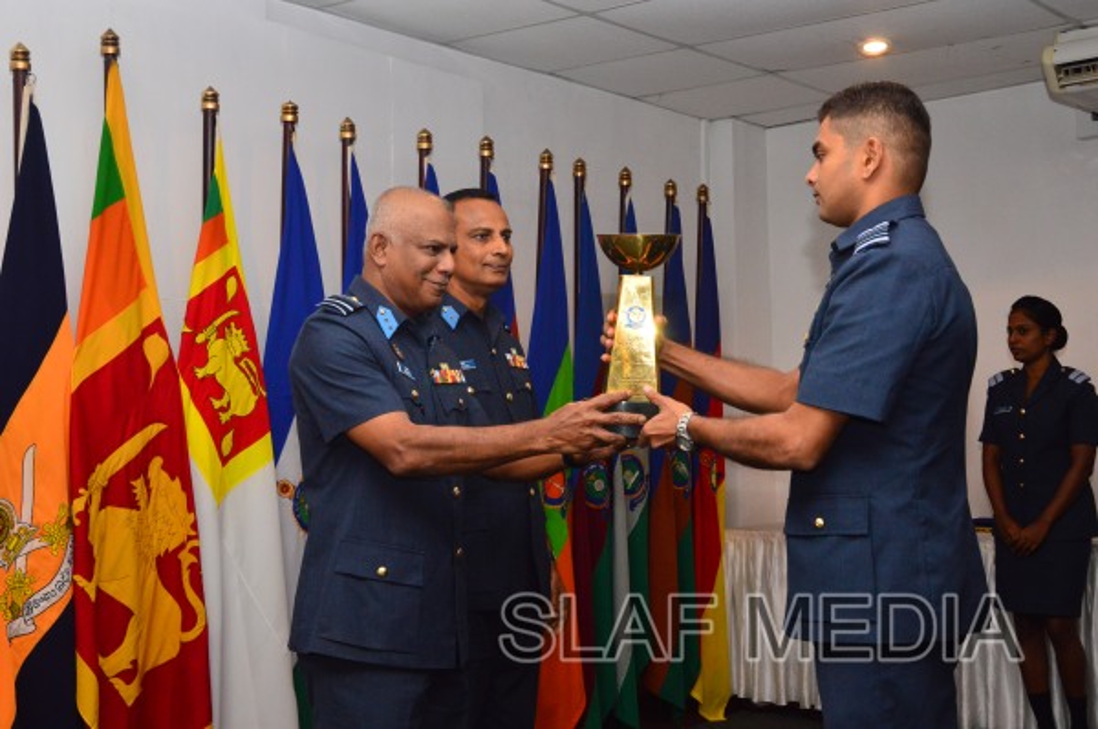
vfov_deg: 29.8
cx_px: 549
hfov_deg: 43.7
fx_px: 1370
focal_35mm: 45
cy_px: 364
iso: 800
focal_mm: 30
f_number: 7.1
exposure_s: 1/100
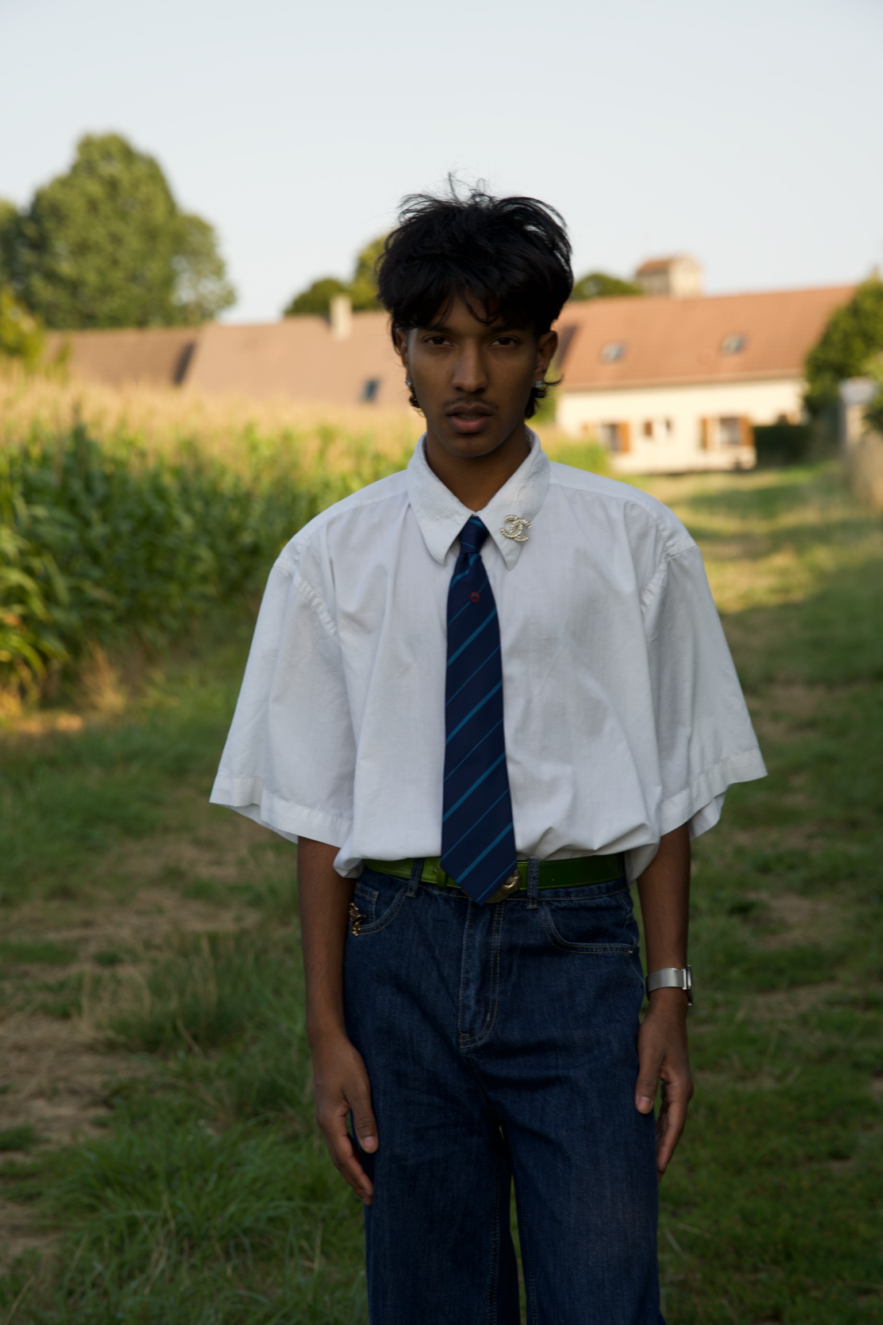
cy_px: 662
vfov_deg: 19.5
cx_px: 442
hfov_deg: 13.0
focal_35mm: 105
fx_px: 3863
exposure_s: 1/200
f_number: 7.1
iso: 125
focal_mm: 105
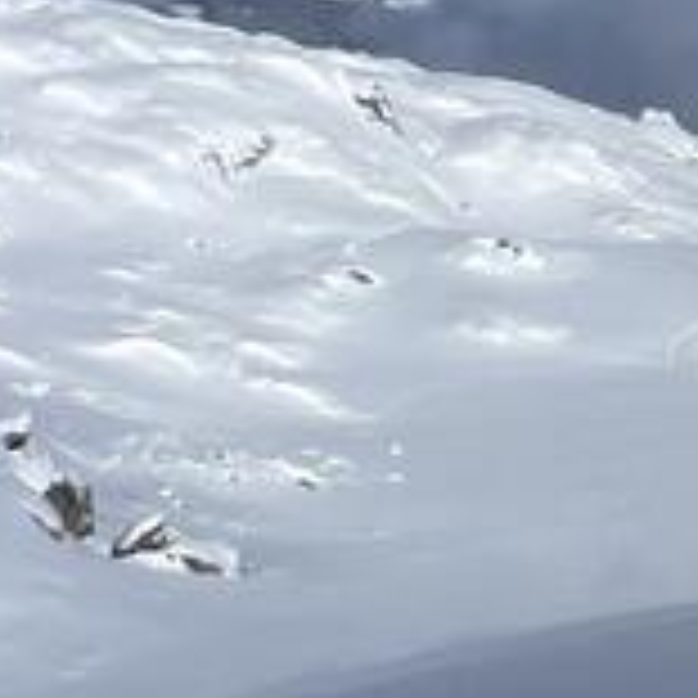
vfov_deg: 11.4
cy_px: 250
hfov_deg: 9.7
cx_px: 1828
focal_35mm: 153
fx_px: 3490
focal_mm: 4.2
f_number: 1.6
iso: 32
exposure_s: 1/13333
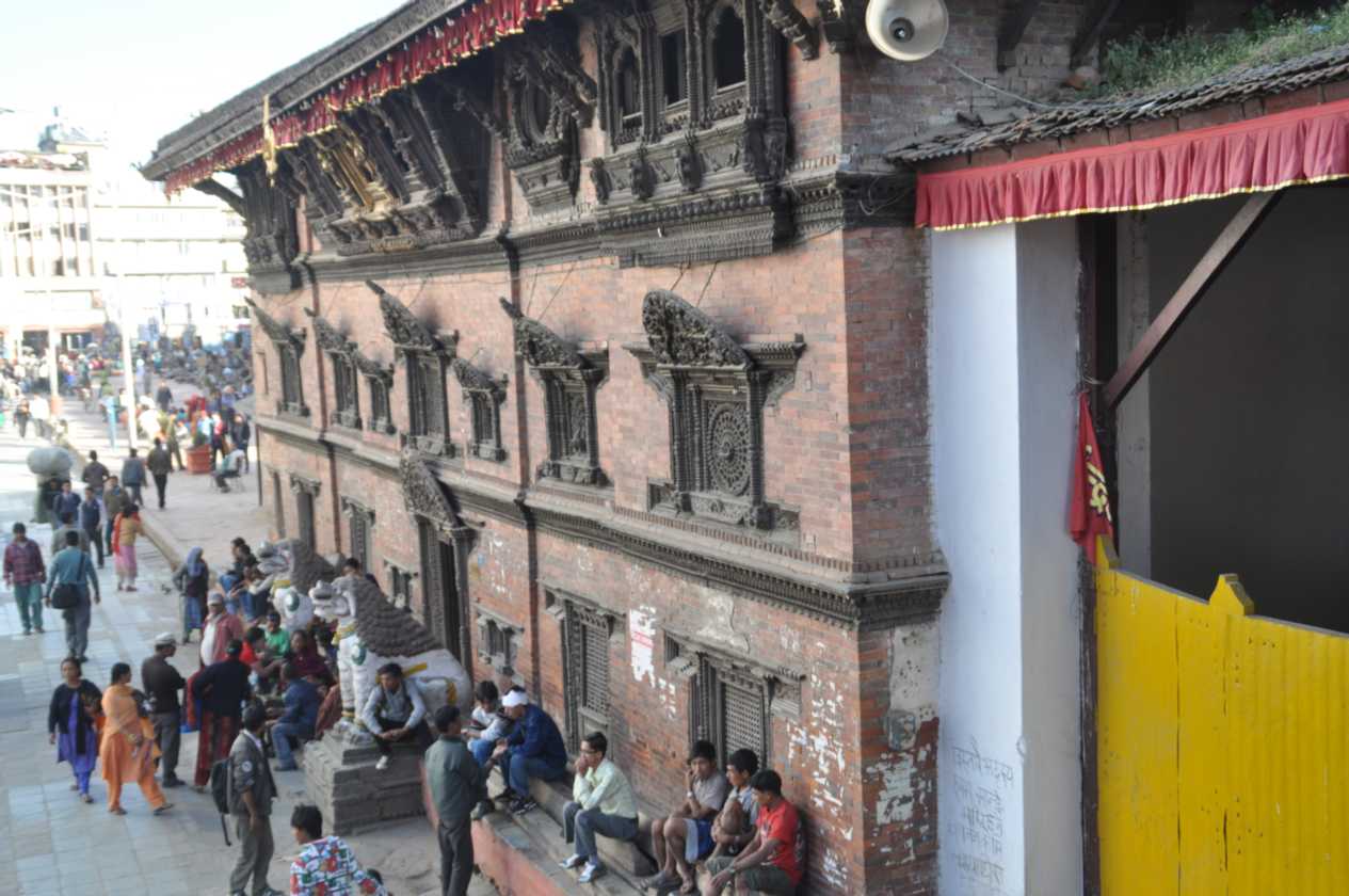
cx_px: 674
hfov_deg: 46.5
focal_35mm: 42
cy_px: 448
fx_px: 1572
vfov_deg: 31.8
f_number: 6.3
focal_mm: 28
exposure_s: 1/160
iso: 200
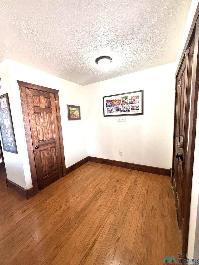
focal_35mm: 14
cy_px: 132
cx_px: 100
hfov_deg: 85.7
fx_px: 107
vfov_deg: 102.1
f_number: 2.2
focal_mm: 2.22
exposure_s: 1/60
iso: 400
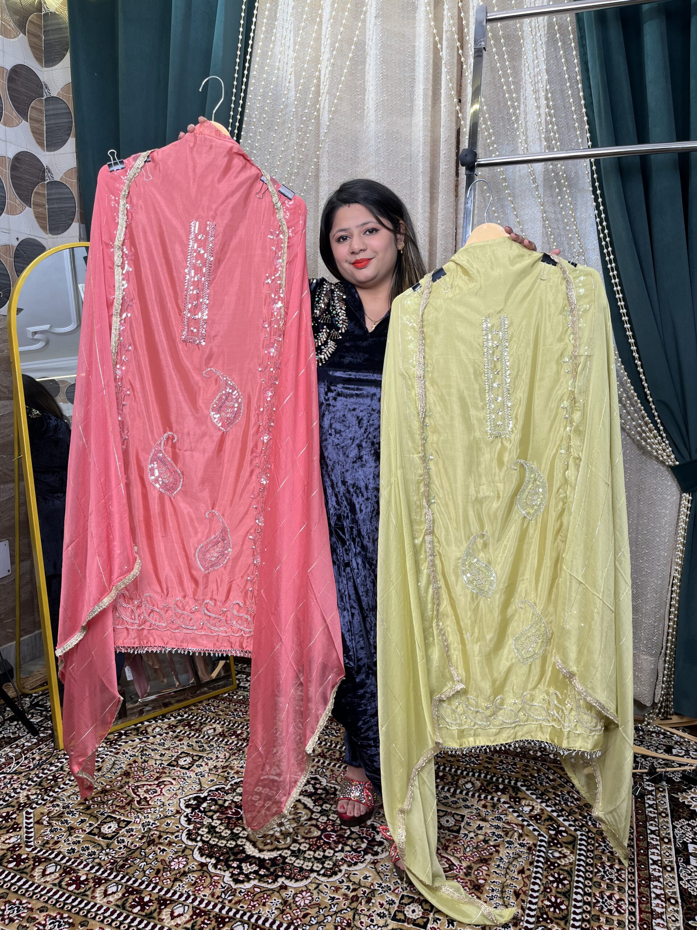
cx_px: 348
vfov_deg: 67.3
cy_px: 465
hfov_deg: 53.1
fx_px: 698
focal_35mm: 26
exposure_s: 1/119
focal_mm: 5.1
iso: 32
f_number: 1.6
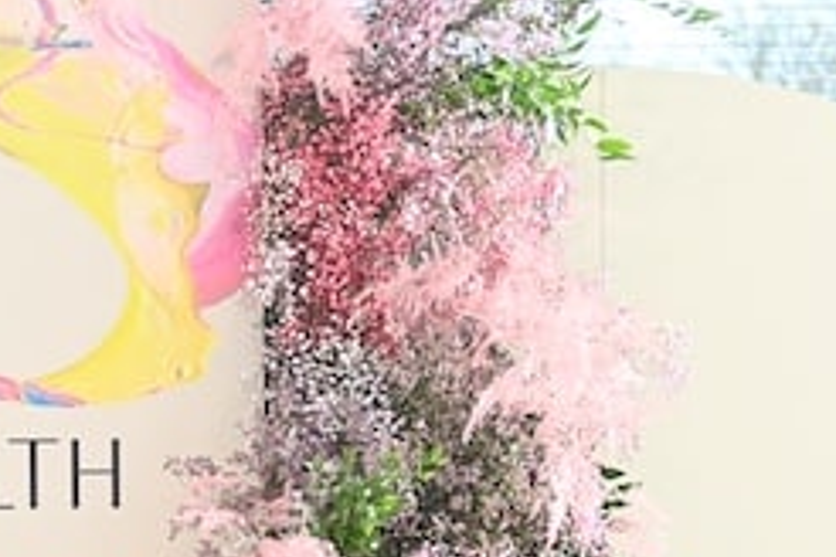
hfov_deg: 9.7
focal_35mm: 208
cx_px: -224
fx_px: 4830
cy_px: 881
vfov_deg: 6.5
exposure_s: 1/125
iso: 100
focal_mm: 50
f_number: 2.8
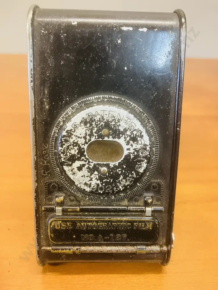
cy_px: 145
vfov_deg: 63.4
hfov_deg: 49.7
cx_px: 109
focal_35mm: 28
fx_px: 235
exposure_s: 1/33
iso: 320
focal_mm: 3.99
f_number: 1.8
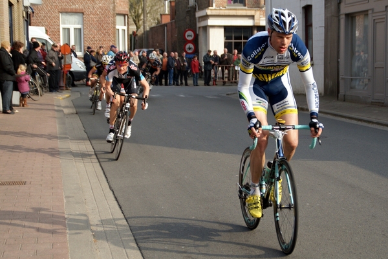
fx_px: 808
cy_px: 130
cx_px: 194
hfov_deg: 27.0
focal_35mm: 75
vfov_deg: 18.2
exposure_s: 1/1000
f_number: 4.5
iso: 200
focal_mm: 50
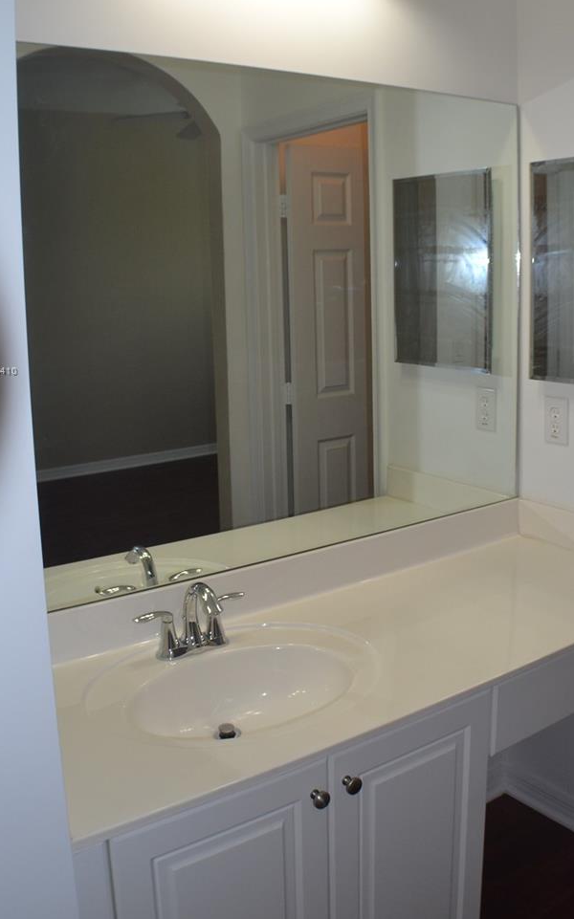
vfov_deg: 47.0
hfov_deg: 30.5
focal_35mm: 42
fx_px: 1052
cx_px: 317
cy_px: 371
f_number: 4
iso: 320
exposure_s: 1/125
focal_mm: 22
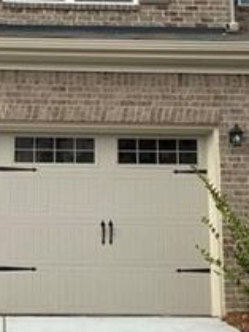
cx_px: 21
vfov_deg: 23.5
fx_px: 795
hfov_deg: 17.5
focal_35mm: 83
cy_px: 149
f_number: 1.8
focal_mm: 4.25
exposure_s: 1/2183
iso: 32
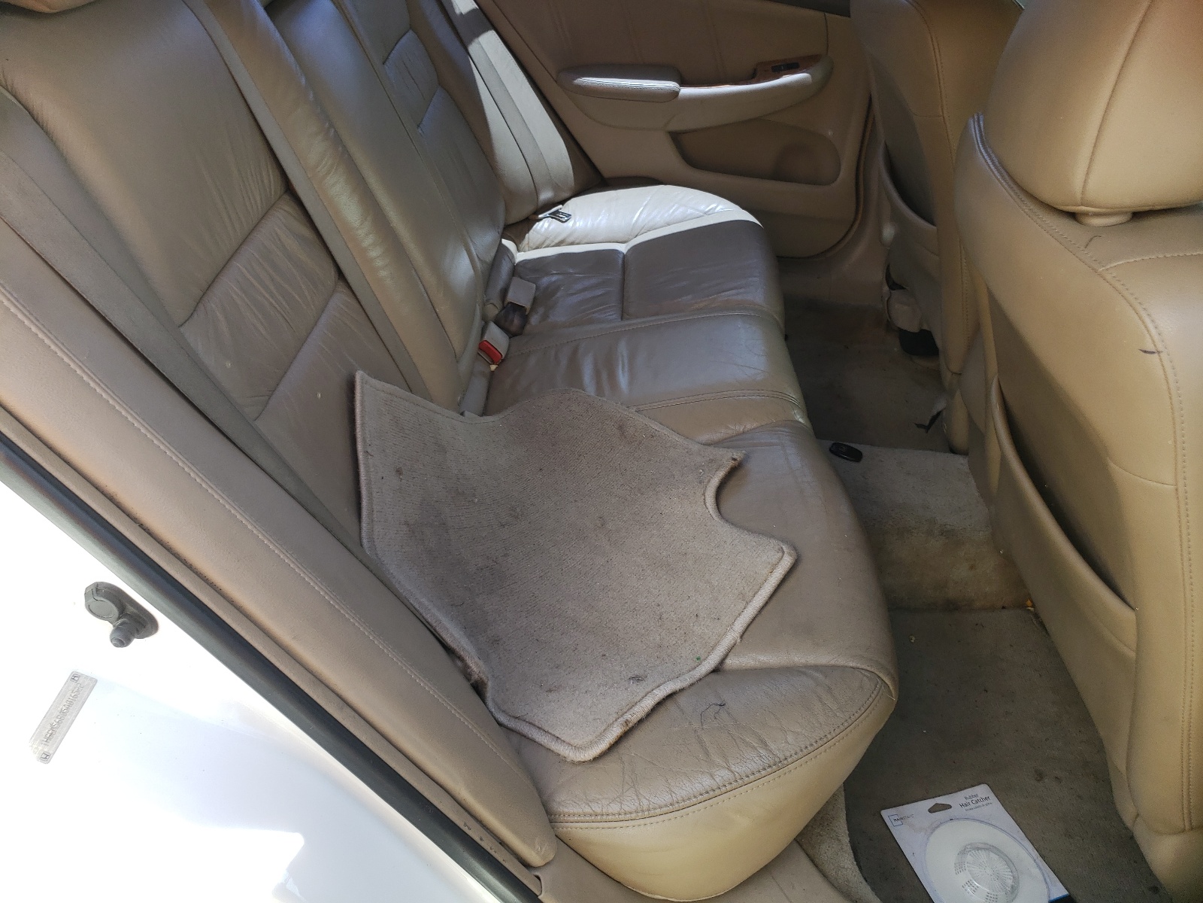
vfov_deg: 53.1
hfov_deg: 67.3
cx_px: 602
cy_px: 452
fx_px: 904
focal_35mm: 26
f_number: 1.5
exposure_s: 1/357
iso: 50
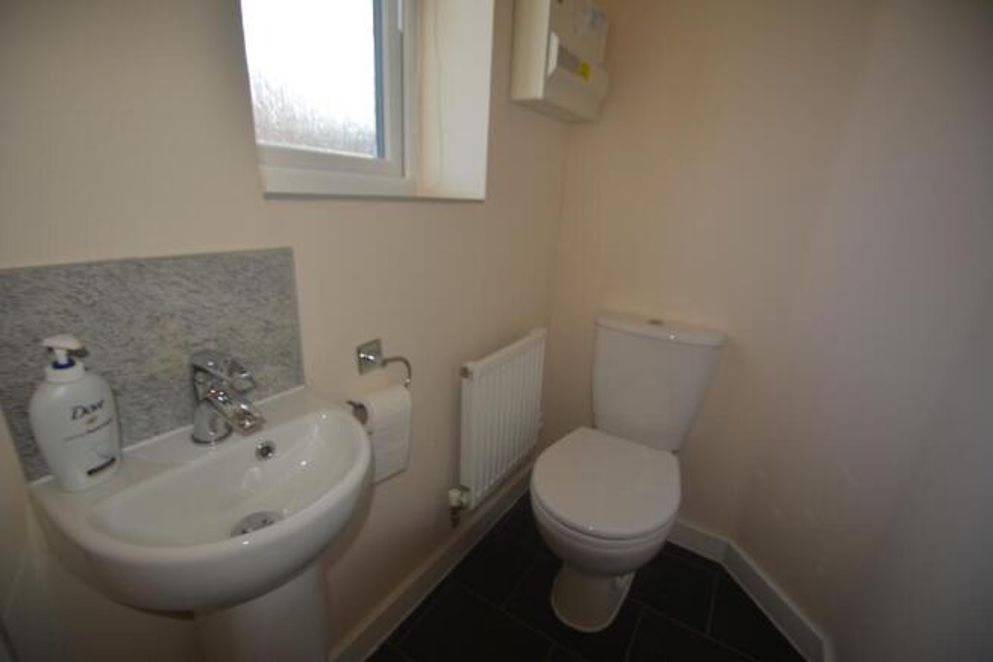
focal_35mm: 15
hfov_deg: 100.4
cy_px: 331
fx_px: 414
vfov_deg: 77.4
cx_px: 496
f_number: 3.5
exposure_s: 1/125
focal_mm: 10
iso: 125
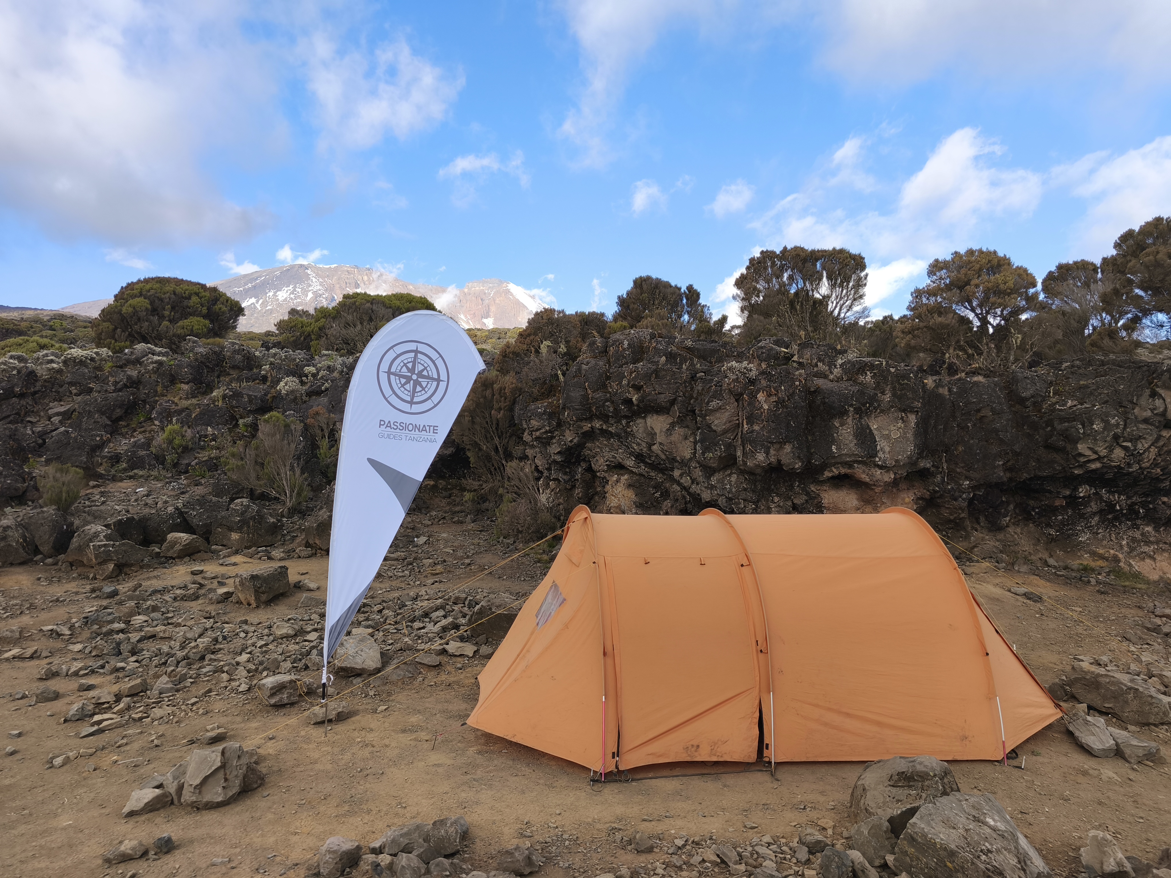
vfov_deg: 58.9
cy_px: 439
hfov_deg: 73.9
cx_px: 586
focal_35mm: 23
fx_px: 778
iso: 80
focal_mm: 5.35
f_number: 1.7
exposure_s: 1/1202
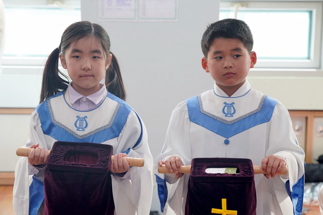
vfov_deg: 15.9
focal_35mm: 86
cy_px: 108
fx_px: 772
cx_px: 162
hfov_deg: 23.6
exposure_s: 1/160
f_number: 5.6
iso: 1600
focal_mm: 86
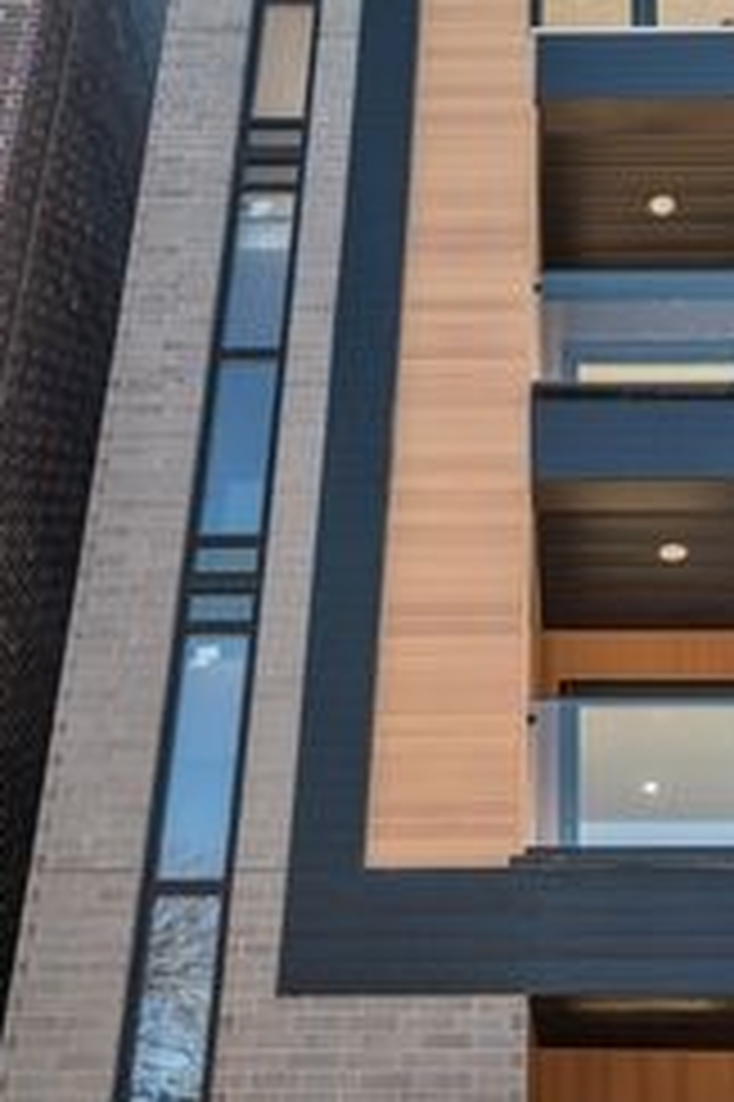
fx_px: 1592
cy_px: 740
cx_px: 590
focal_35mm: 52
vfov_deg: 37.8
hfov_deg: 25.5
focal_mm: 17
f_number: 8
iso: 400
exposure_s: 1/200
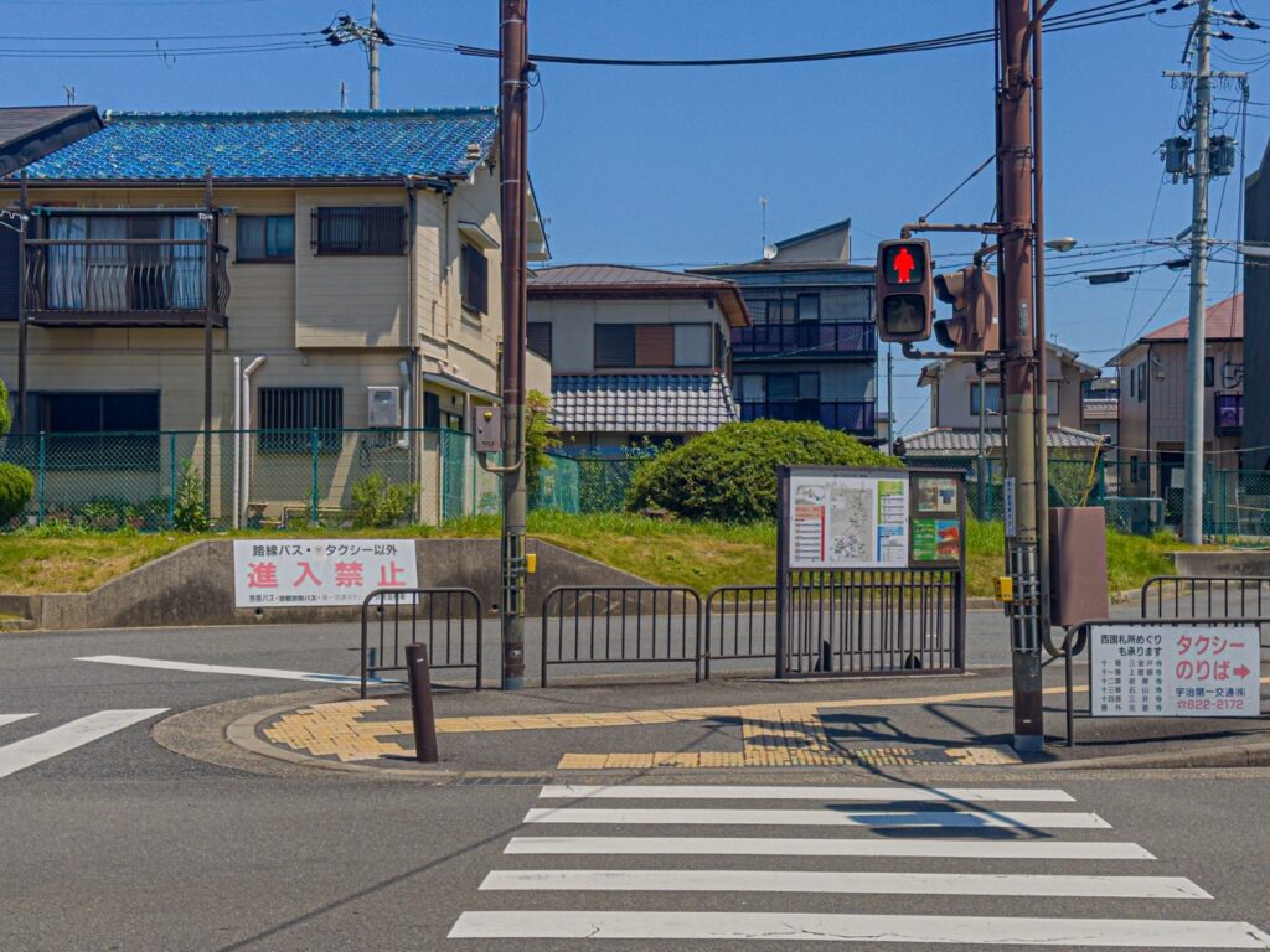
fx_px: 1761
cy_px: 476
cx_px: 635
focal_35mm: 48
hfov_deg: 39.7
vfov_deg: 30.3
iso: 64
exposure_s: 1/5600
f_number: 1.8
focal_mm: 6.86
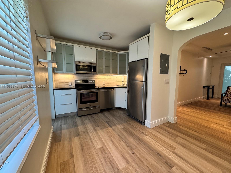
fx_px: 93
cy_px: 86
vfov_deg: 85.7
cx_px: 116
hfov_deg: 102.1
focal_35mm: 14
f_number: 2.2
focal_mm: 2.22
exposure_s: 1/120
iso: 250
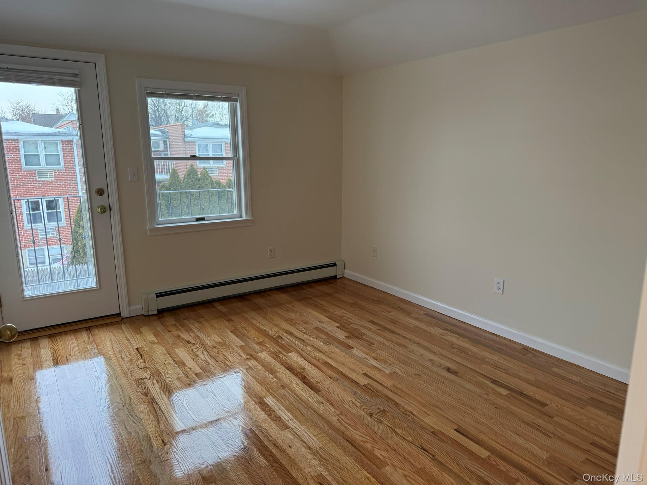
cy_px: 242
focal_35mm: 24
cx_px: 324
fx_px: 449
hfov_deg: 71.6
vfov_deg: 56.8
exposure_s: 1/123
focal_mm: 6.76
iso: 200
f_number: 1.78
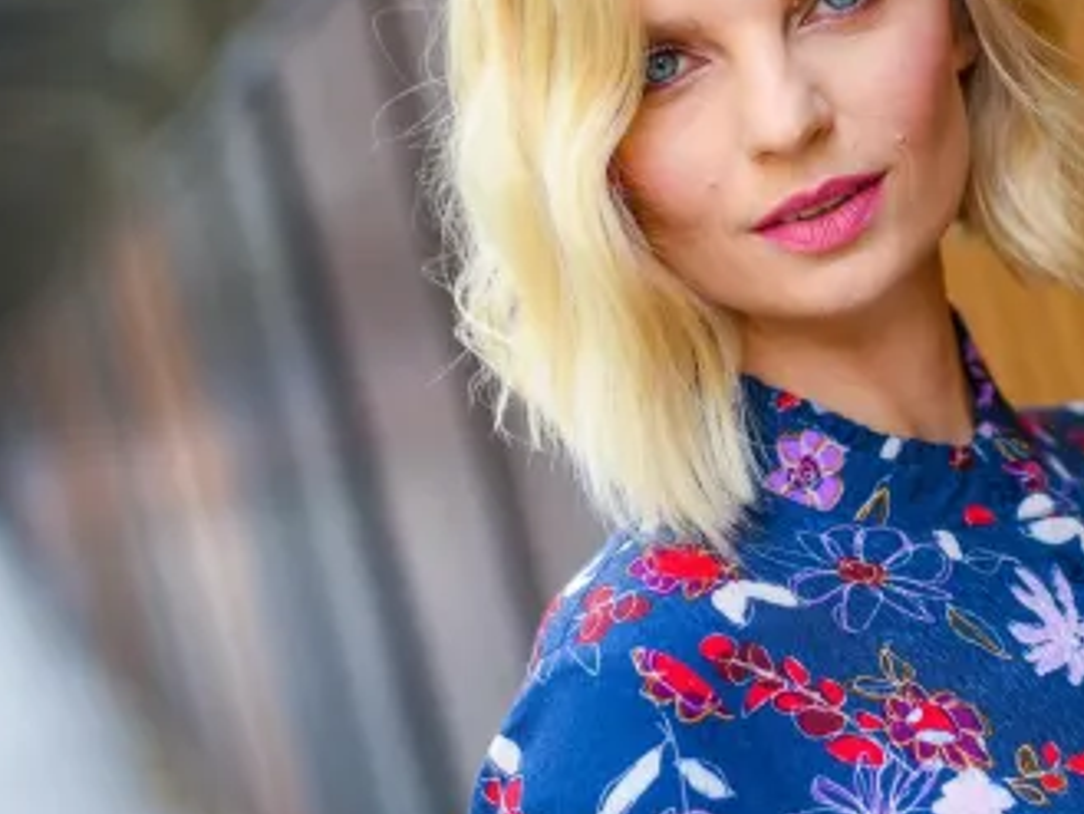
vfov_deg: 13.3
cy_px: 259
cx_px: 699
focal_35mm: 111
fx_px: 3477
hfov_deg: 17.7
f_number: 2.2
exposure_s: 1/500
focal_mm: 50
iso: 125
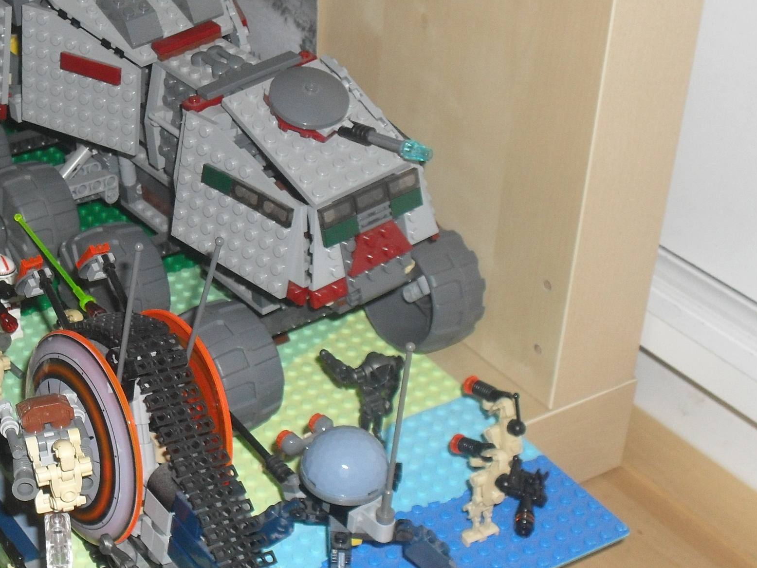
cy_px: 266
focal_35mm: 70
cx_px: 155
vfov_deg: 21.0
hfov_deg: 27.3
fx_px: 1531
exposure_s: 1/45
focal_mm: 7.5
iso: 200
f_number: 3.6
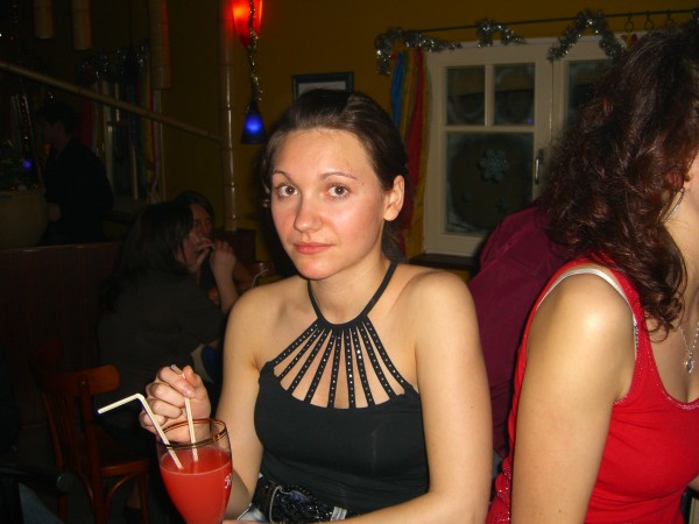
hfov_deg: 49.0
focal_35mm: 38
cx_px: 350
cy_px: 262
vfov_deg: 37.7
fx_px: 767
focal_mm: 7.9
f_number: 2.8
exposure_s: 1/60
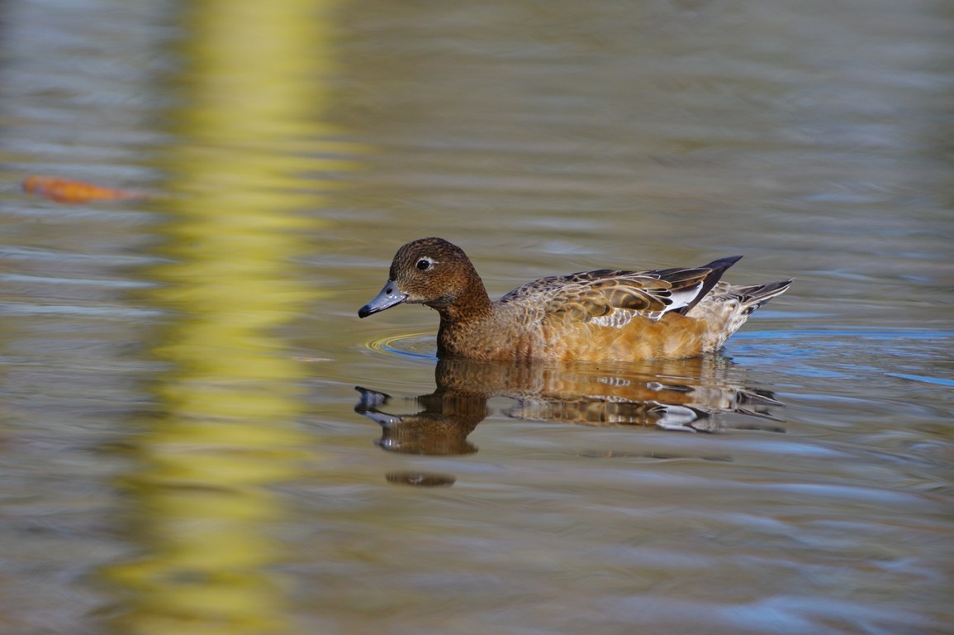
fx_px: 17872
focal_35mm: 675
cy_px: 318
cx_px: 477
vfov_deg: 2.0
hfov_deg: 3.1
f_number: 5.6
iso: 400
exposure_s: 1/1000
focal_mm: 450
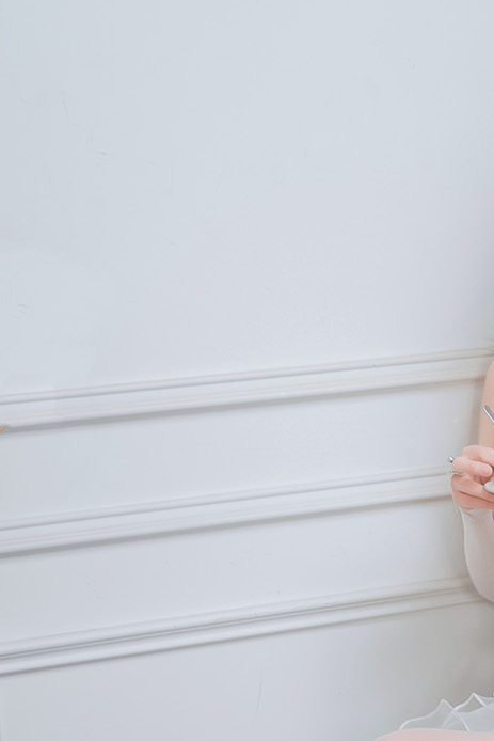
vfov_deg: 18.7
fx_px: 2222
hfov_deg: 12.5
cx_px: 508
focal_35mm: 108
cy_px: 643
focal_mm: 50
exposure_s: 1/100
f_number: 2.8
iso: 100
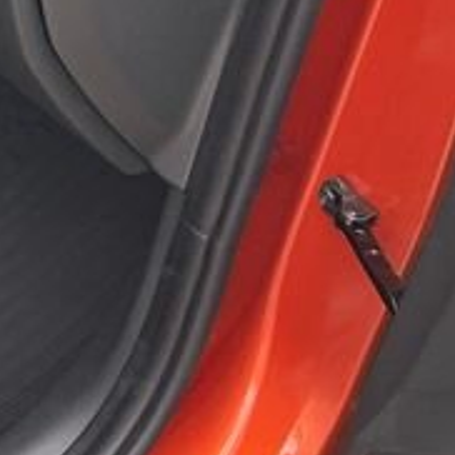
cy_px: -225
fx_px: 1918
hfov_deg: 10.8
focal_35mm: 129
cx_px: -740
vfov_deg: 12.8
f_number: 1.6
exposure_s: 1/150
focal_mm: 5.1
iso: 50
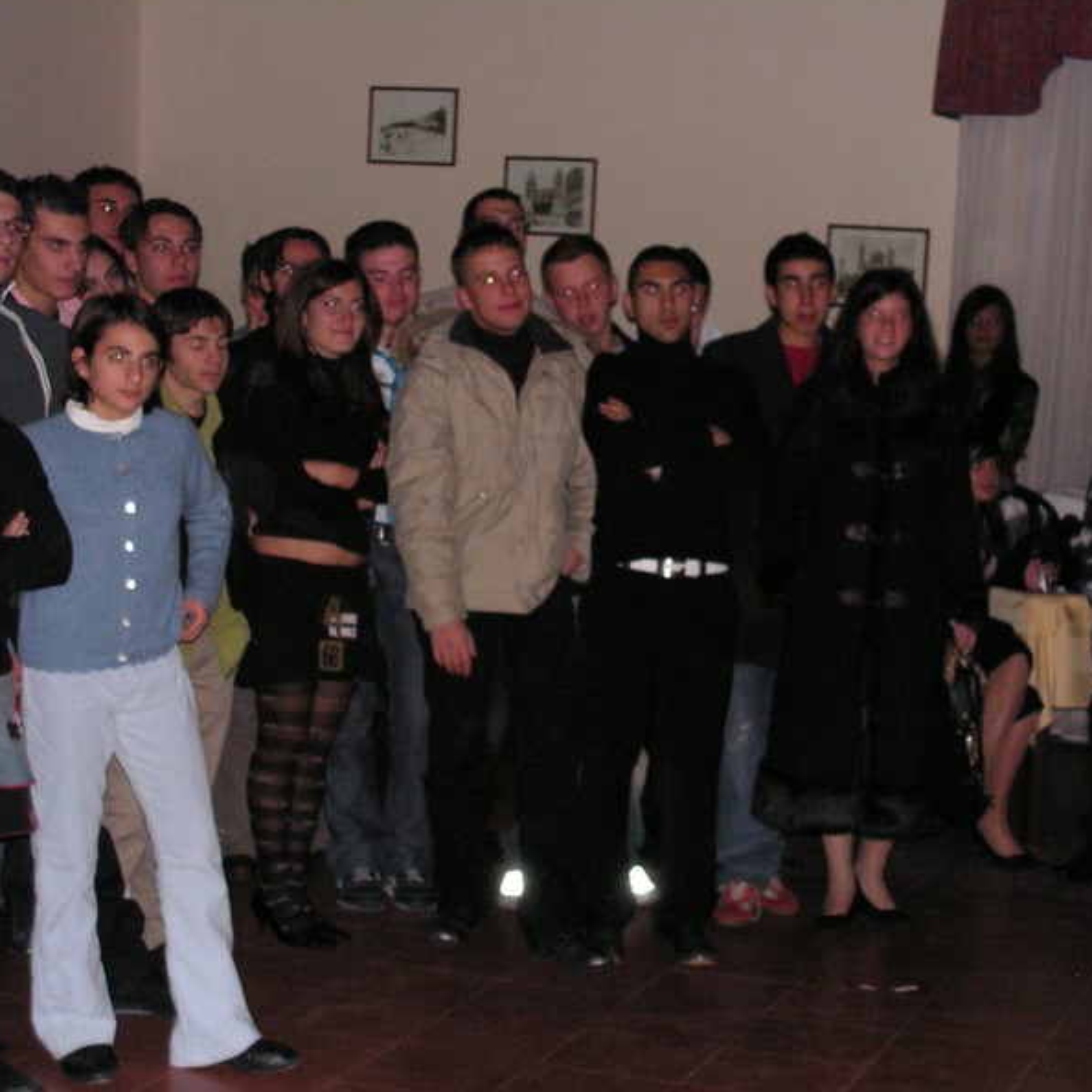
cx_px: 689
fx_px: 2677
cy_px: 542
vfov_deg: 23.1
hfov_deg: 23.0
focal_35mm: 75
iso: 200
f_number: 3.3
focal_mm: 10.6
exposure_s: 1/80
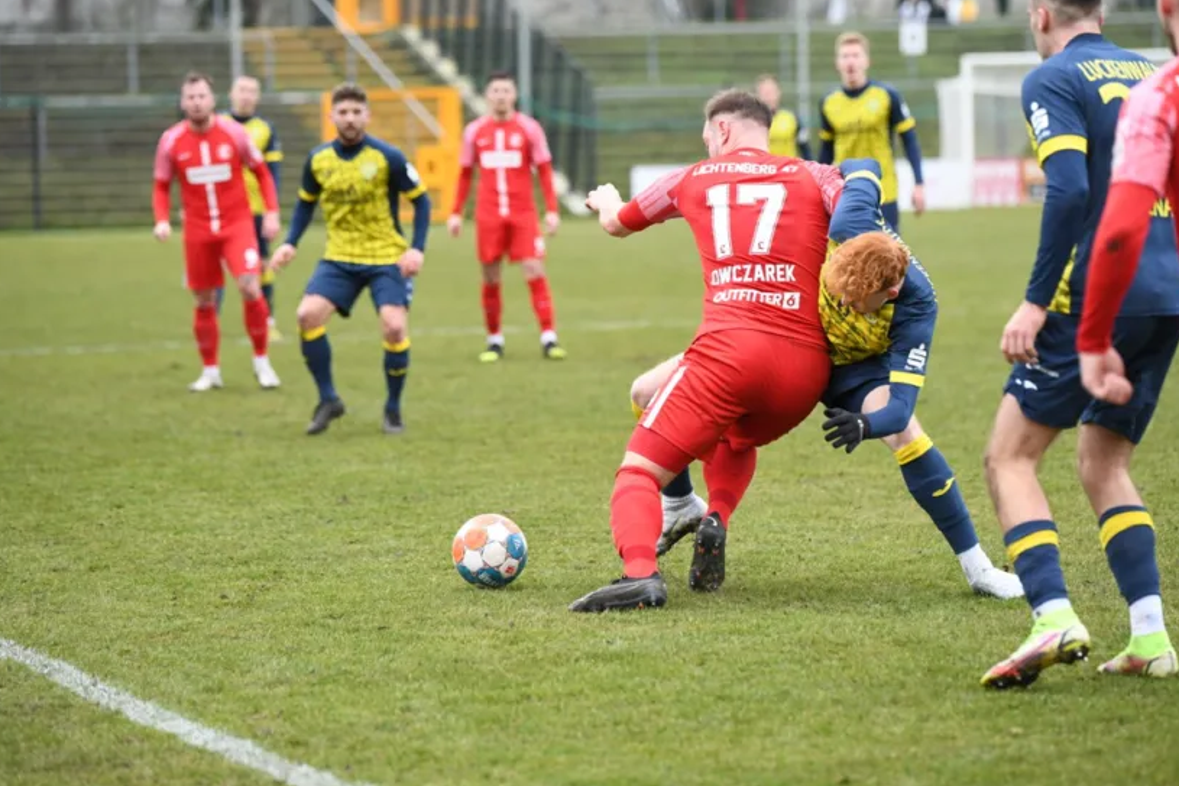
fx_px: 5762
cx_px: 597
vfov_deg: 7.8
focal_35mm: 176
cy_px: 331
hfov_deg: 11.7
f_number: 2.8
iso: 1000
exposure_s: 1/2500
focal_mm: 140
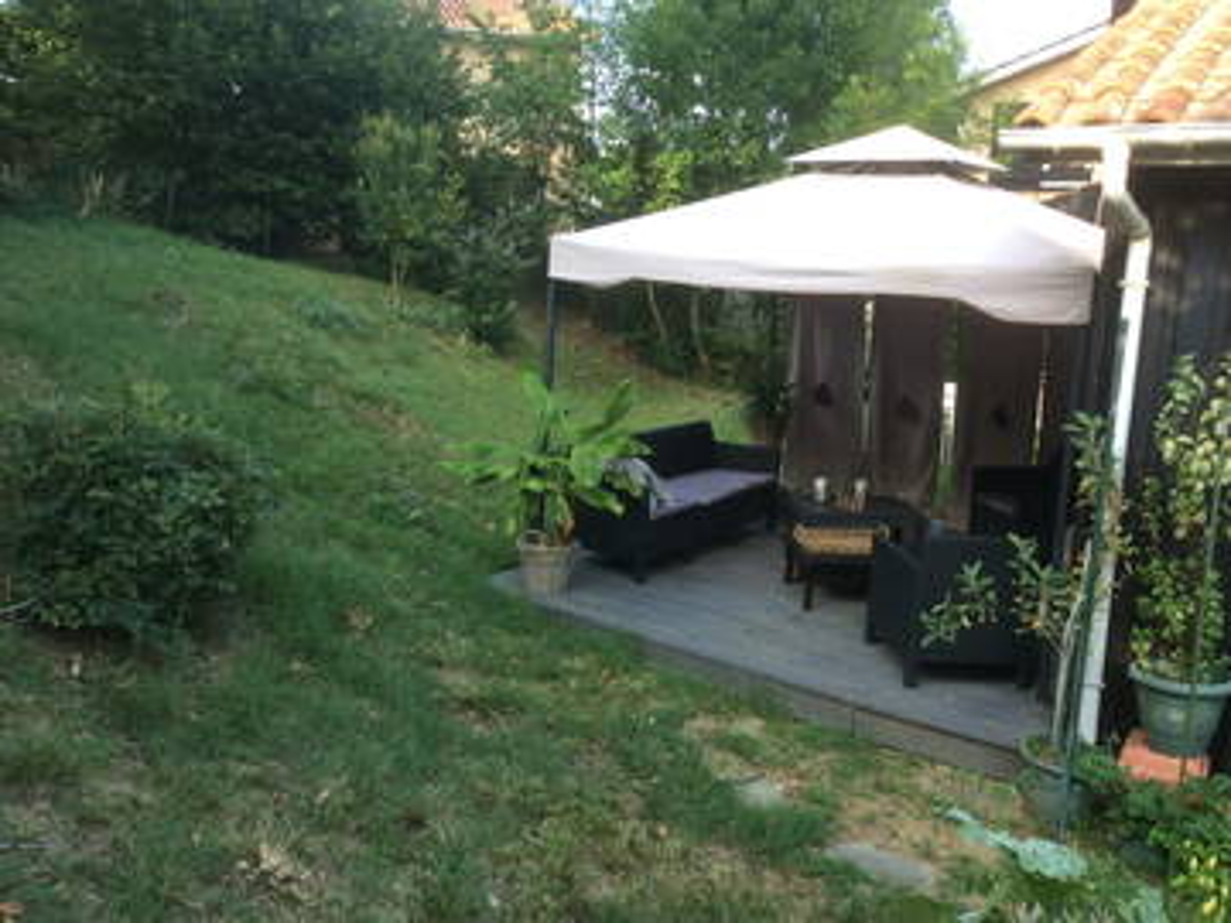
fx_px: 1138
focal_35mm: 32
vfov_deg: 44.2
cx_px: 616
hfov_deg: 56.8
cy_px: 462
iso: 32
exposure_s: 1/152
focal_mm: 3.3
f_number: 2.4
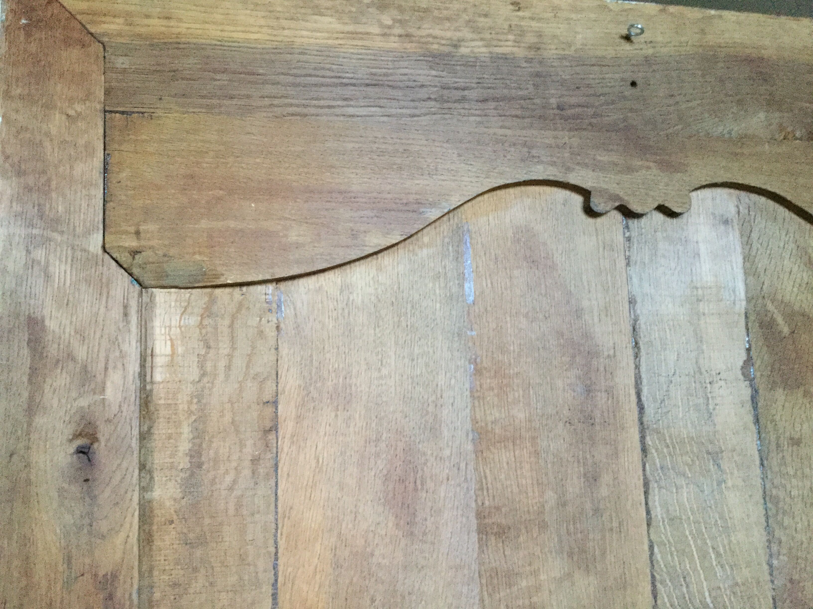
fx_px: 728
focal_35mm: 31
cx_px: 406
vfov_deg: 45.4
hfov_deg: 58.4
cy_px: 304
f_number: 2.4
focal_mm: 3.3
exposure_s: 1/17
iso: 250
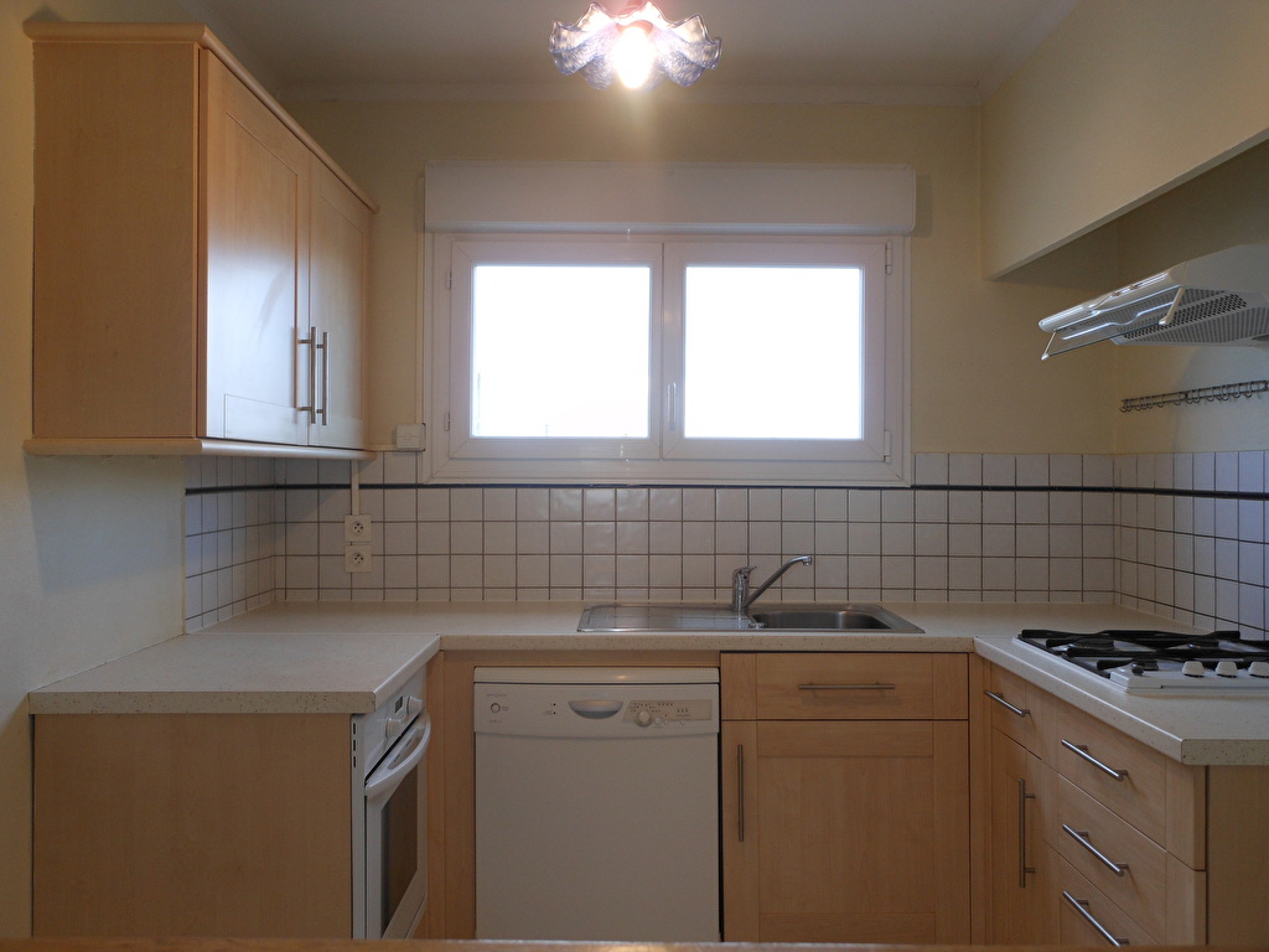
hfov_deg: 63.4
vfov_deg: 49.7
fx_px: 1026
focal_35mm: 28
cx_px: 634
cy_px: 476
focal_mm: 5
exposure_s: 1/40
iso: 80
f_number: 3.7
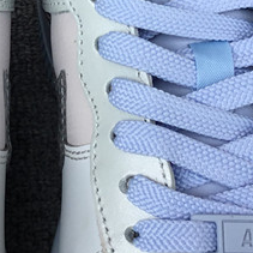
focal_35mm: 117
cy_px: 8
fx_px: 967
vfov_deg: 14.7
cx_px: 16
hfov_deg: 14.7
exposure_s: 1/365
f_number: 2.4
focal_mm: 3.3
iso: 25
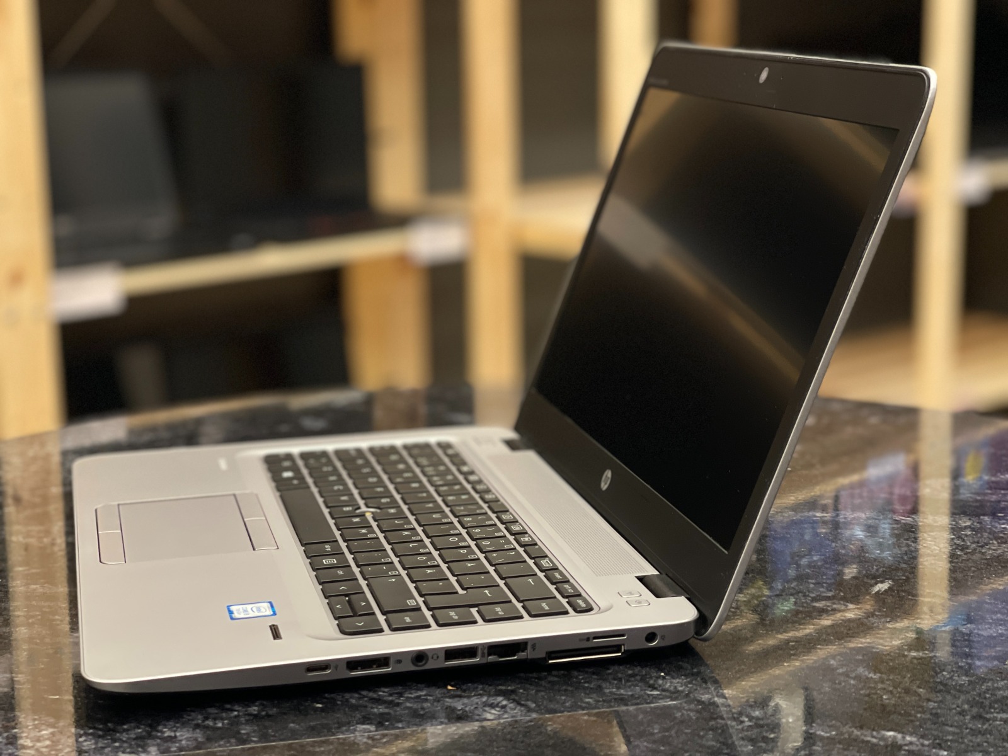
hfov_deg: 30.3
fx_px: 1864
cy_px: 378
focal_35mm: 64
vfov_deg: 22.9
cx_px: 504
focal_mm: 7.5
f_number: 2.2
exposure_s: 1/40
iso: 200
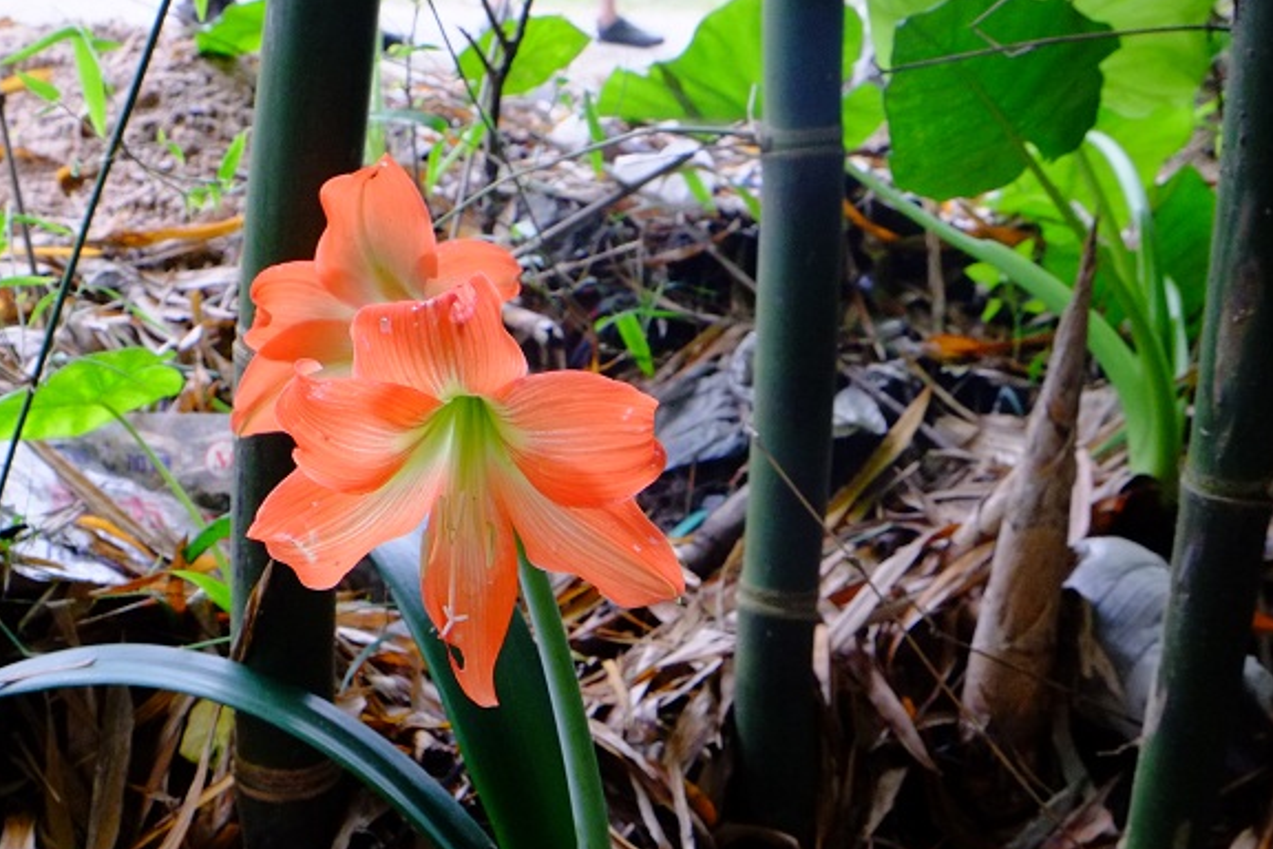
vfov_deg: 27.4
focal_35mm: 49
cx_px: 396
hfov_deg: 39.7
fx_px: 1733
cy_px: 533
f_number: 7.1
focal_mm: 21.4
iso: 3200
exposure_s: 1/220
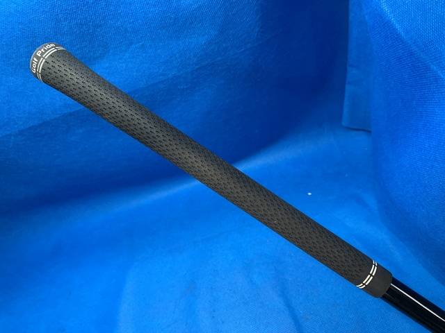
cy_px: 166
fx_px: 334
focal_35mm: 26
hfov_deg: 67.3
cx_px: 222
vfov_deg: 53.1
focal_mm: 4.25
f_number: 1.8
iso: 125
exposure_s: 1/60
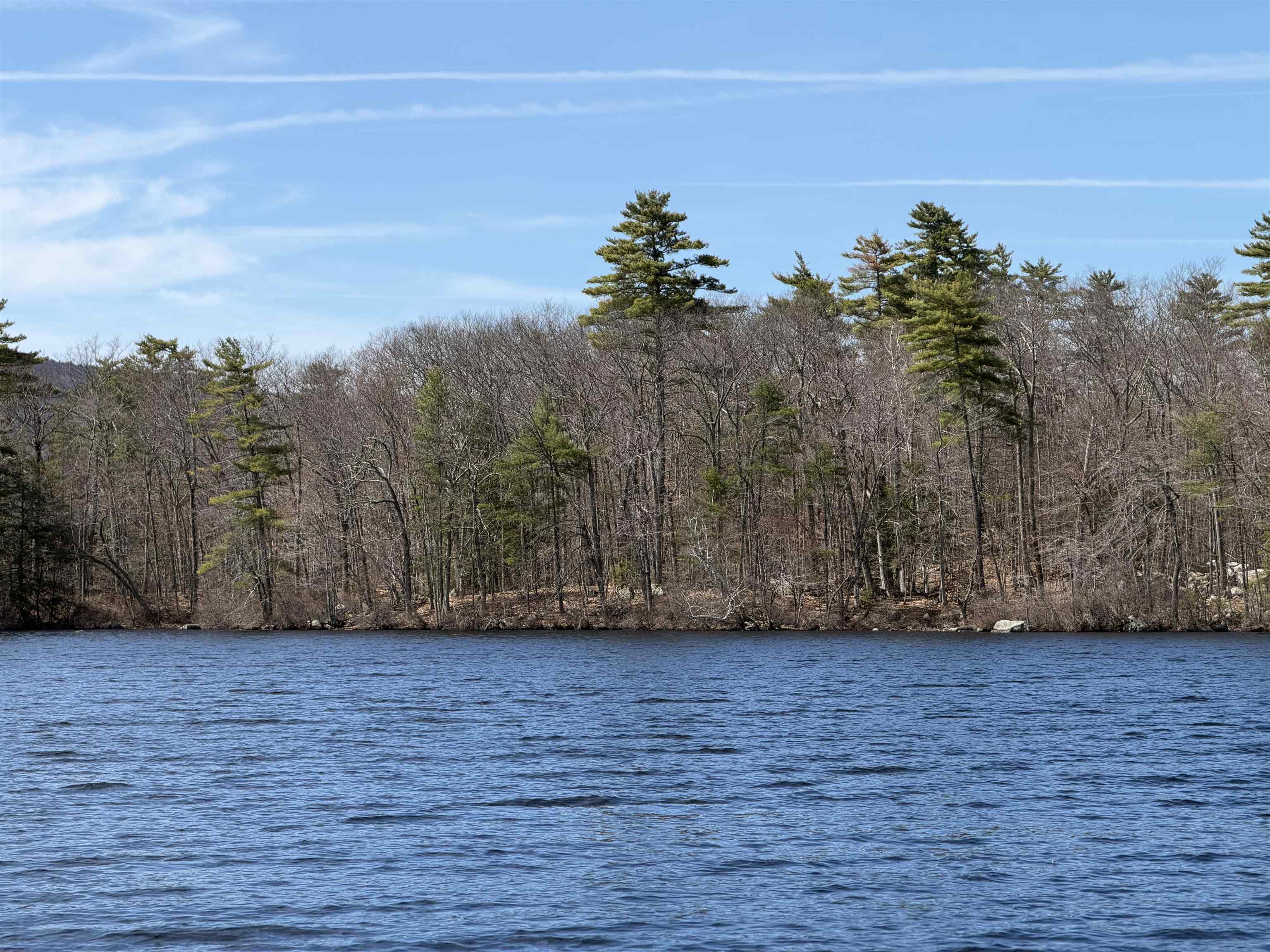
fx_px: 3669
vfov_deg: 14.8
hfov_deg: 19.6
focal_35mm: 100
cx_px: 635
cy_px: 476
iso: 32
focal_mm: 16.89
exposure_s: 1/638
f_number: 2.8
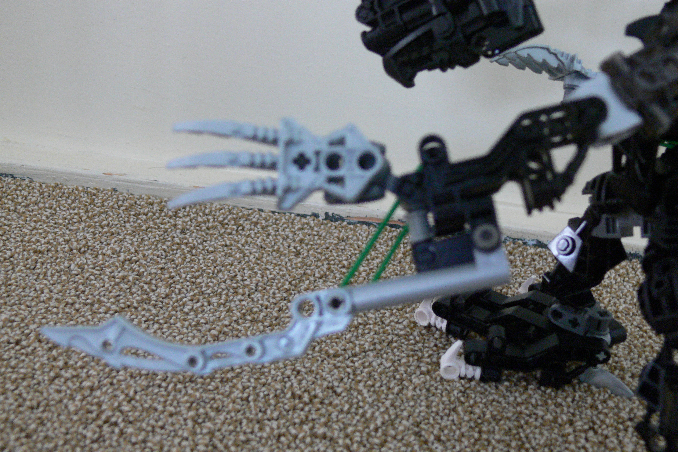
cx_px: 341
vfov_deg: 25.5
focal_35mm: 53
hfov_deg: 37.5
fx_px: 998
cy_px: 224
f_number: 3.2
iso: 200
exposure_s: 1/4
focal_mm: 10.5
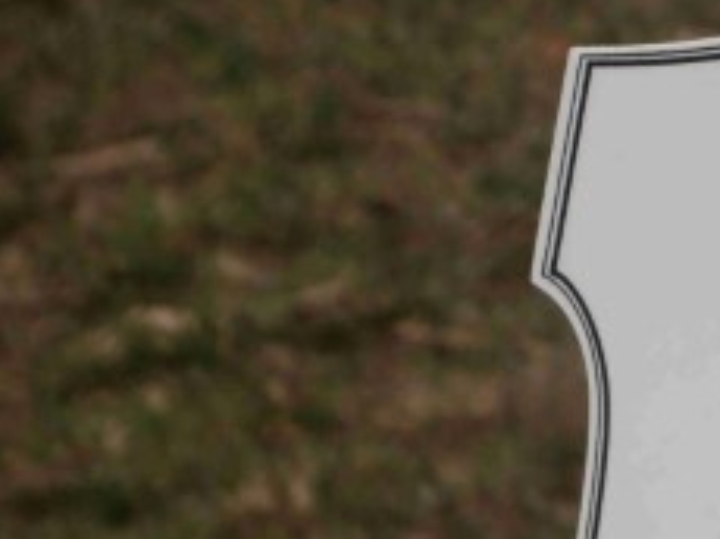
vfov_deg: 2.7
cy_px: 620
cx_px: 992
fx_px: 11449
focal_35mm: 551
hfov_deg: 3.6
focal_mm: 35.05
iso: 80
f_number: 5.8
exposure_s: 1/1600
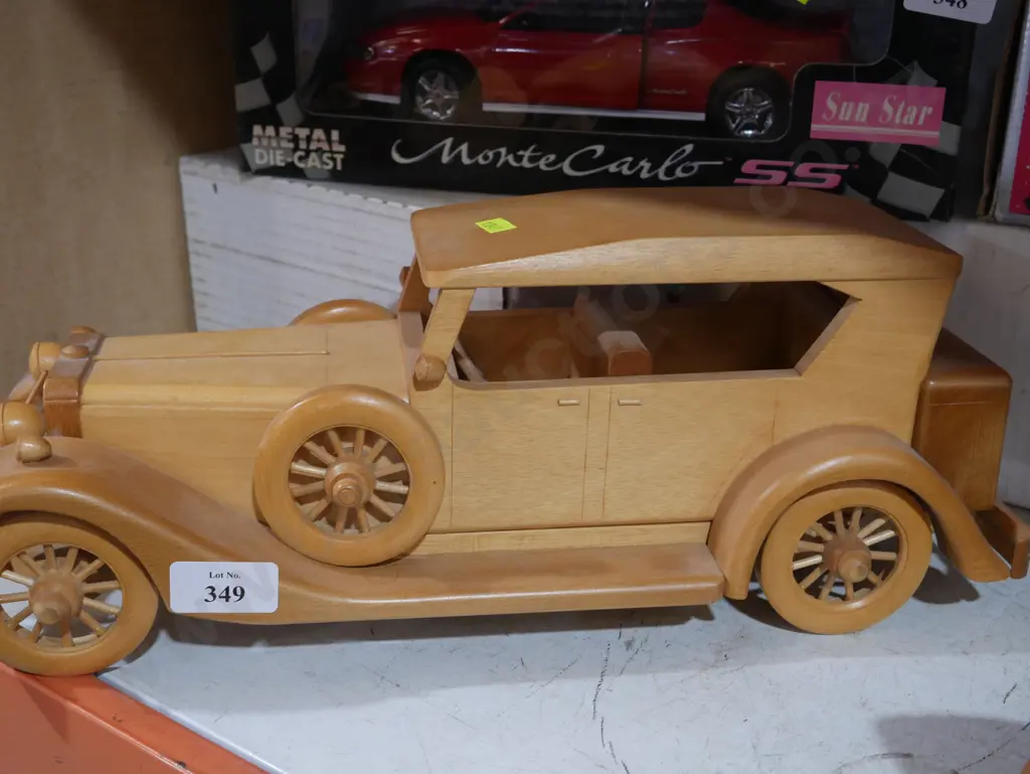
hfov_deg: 44.8
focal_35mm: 42
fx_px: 1250
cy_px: 387
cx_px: 515
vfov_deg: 34.4
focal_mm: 21
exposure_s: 1/60
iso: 800
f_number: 4.6
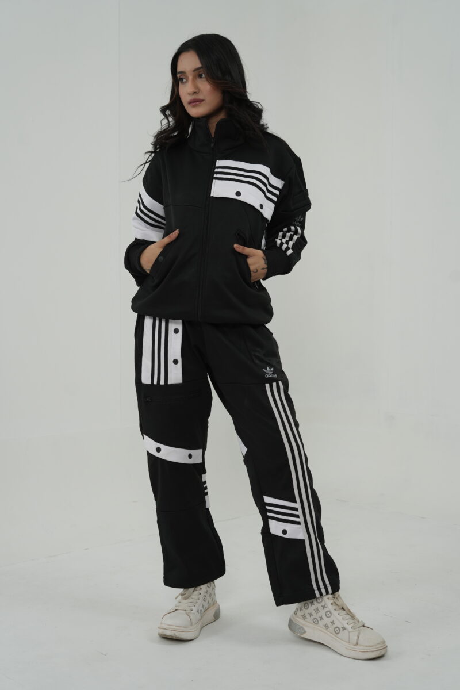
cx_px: 230
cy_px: 345
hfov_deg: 27.0
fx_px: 958
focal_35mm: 50
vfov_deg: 39.6
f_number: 4
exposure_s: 1/250
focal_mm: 50
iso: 400
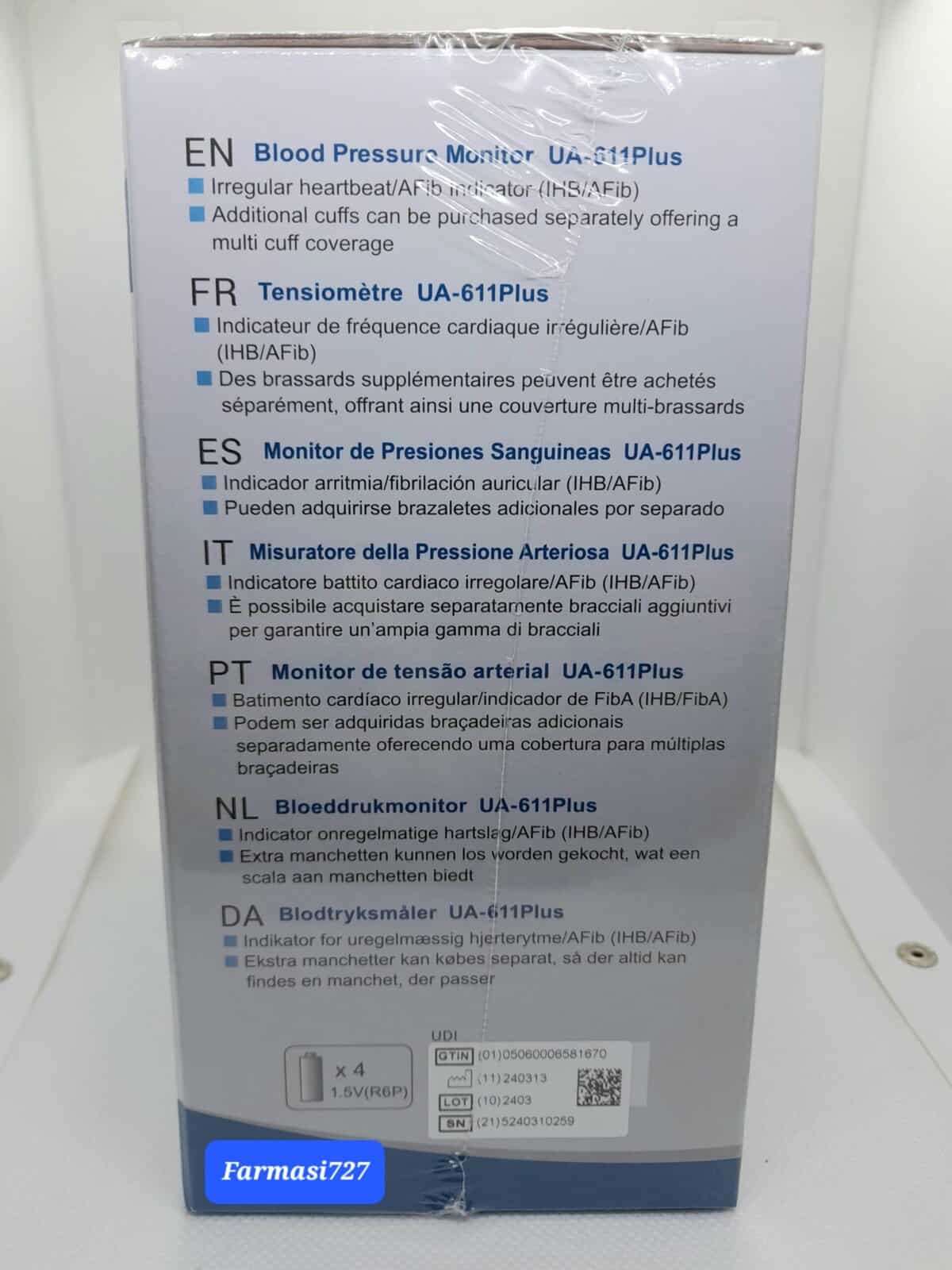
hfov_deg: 54.9
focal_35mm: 25
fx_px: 917
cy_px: 635
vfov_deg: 69.4
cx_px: 476
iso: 32
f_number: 2
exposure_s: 1/50
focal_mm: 4.6
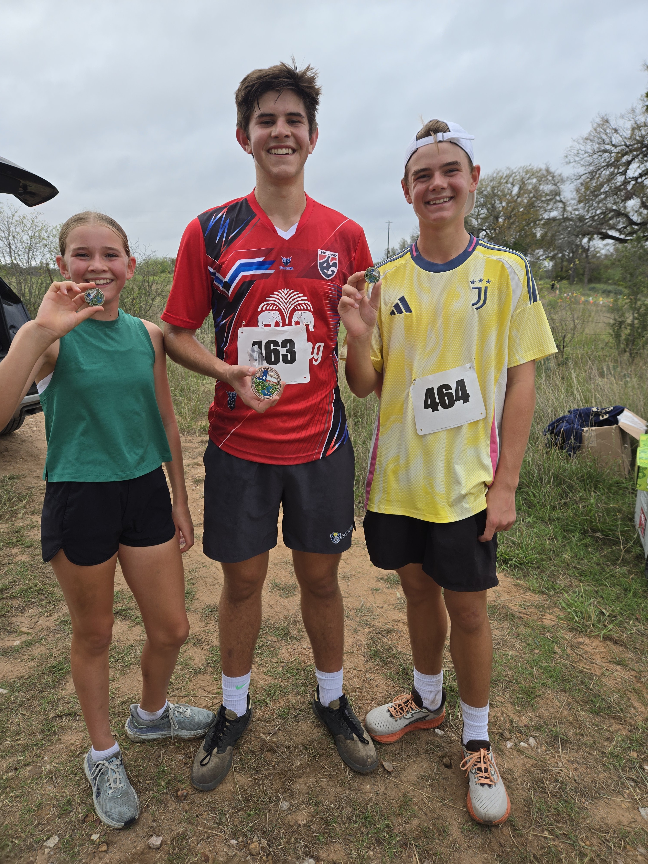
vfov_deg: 73.9
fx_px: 574
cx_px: 324
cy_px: 432
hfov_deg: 58.9
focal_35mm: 23
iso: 32
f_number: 1.8
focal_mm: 5.4
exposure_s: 1/180
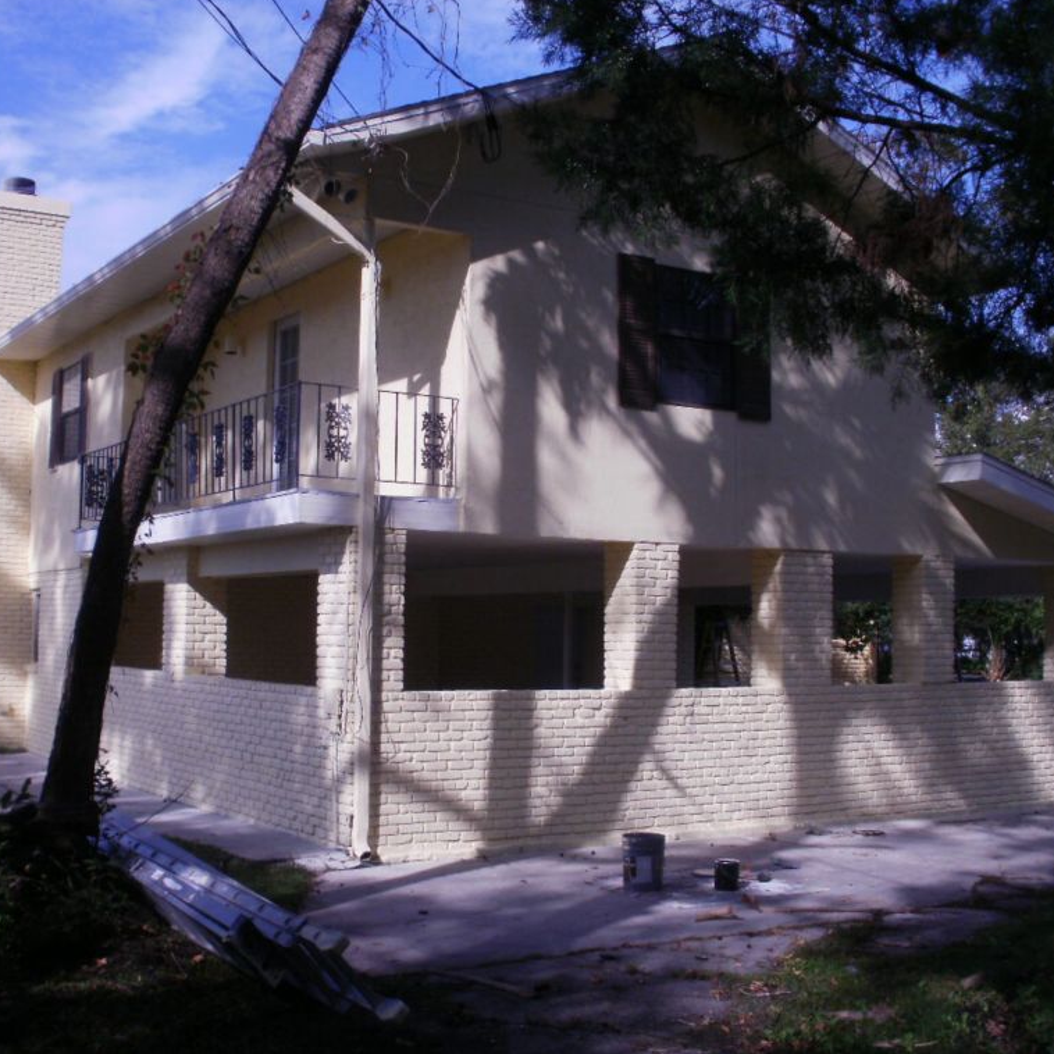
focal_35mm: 43
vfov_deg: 39.2
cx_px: 452
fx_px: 1481
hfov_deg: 39.1
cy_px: 524
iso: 100
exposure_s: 1/640
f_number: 5.6
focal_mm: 6.3
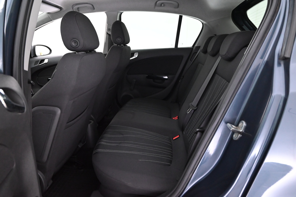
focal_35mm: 24
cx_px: 148
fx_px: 197
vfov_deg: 53.1
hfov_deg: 73.7
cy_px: 98
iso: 5600
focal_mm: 24
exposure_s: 1/60
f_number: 4
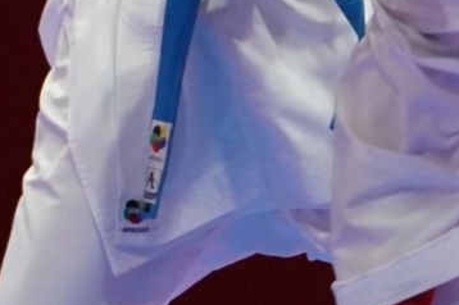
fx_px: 17120
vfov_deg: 1.0
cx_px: 640
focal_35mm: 1344
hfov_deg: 1.5
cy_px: -396
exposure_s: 1/1000
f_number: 4
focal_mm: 178
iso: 3200
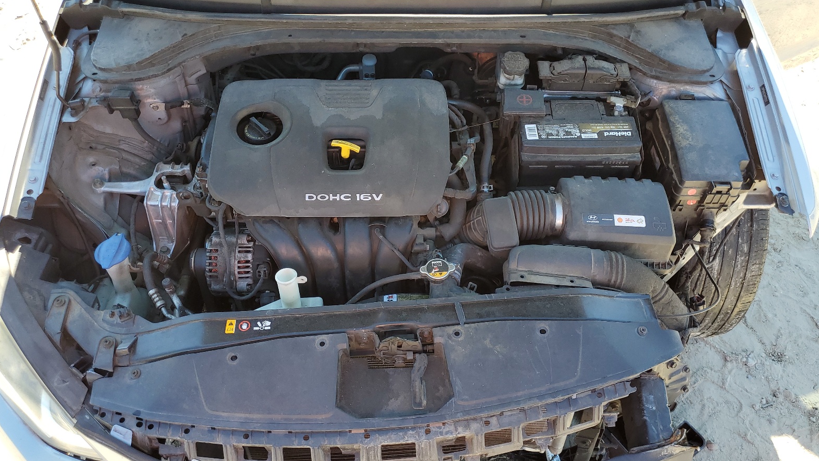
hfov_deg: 66.1
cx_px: 401
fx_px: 630
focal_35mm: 29
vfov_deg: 40.2
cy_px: 220
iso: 50
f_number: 1.5
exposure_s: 1/312
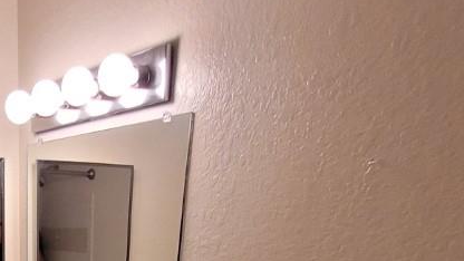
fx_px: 603
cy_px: 500
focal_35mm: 49
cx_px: 18
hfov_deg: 38.2
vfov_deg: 18.1
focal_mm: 1.74
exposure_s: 1/60
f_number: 2.2
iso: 200
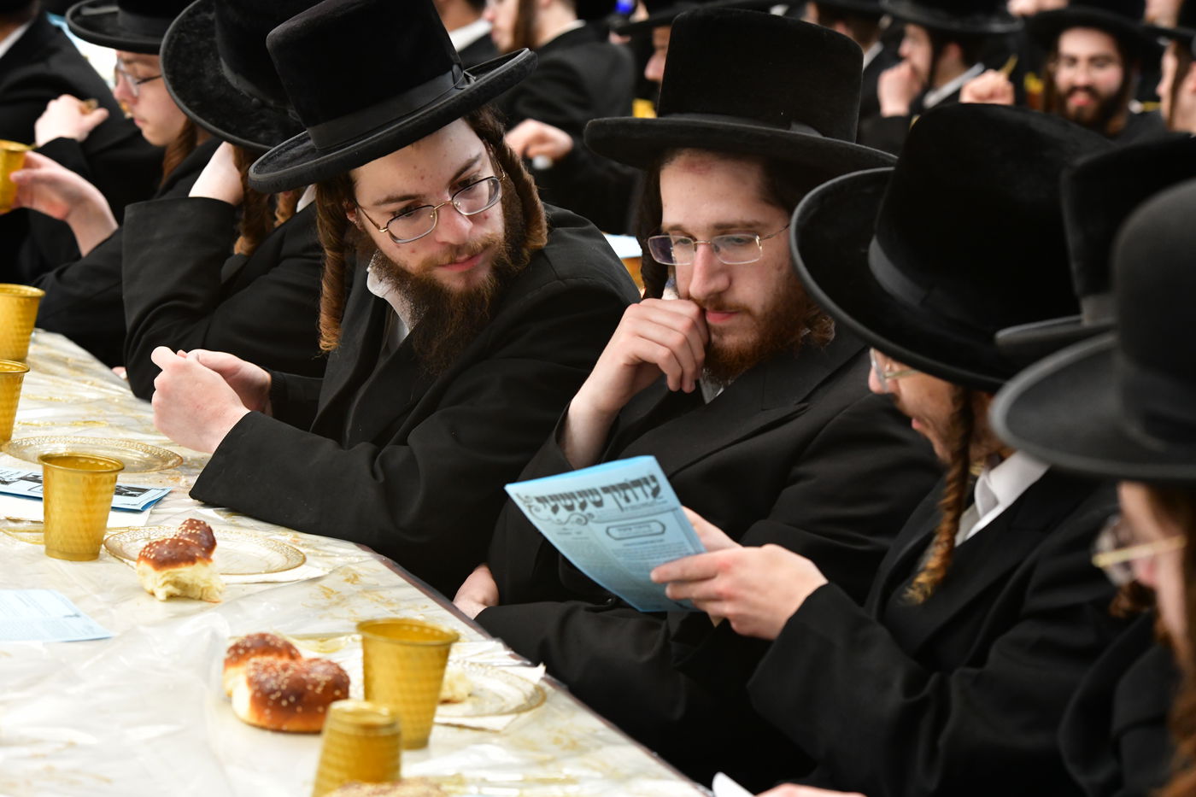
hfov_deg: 19.5
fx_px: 3488
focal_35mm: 105
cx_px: 598
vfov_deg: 13.0
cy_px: 398
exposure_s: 1/100
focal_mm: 105
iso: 3200
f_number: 5.6
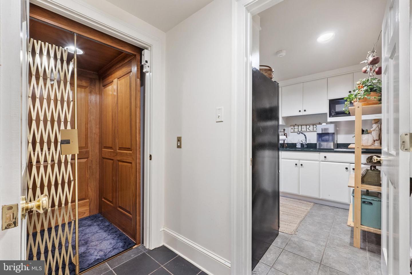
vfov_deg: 77.3
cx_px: 206
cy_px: 138
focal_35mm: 15
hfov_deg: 100.4
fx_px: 172
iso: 800
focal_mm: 10
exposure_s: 1/3
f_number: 8
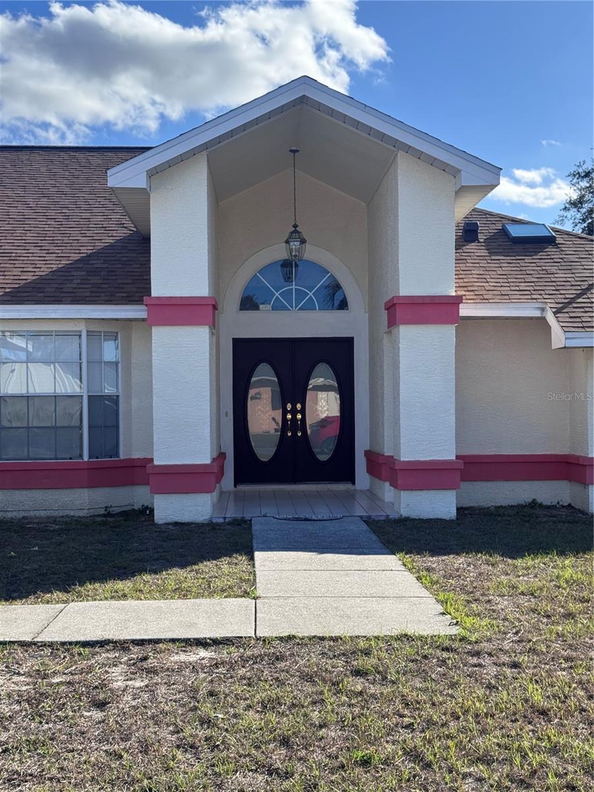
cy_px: 396
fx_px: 1098
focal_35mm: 48
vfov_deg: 39.7
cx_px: 297
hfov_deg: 30.3
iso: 64
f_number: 1.78
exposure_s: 1/2513
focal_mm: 6.76
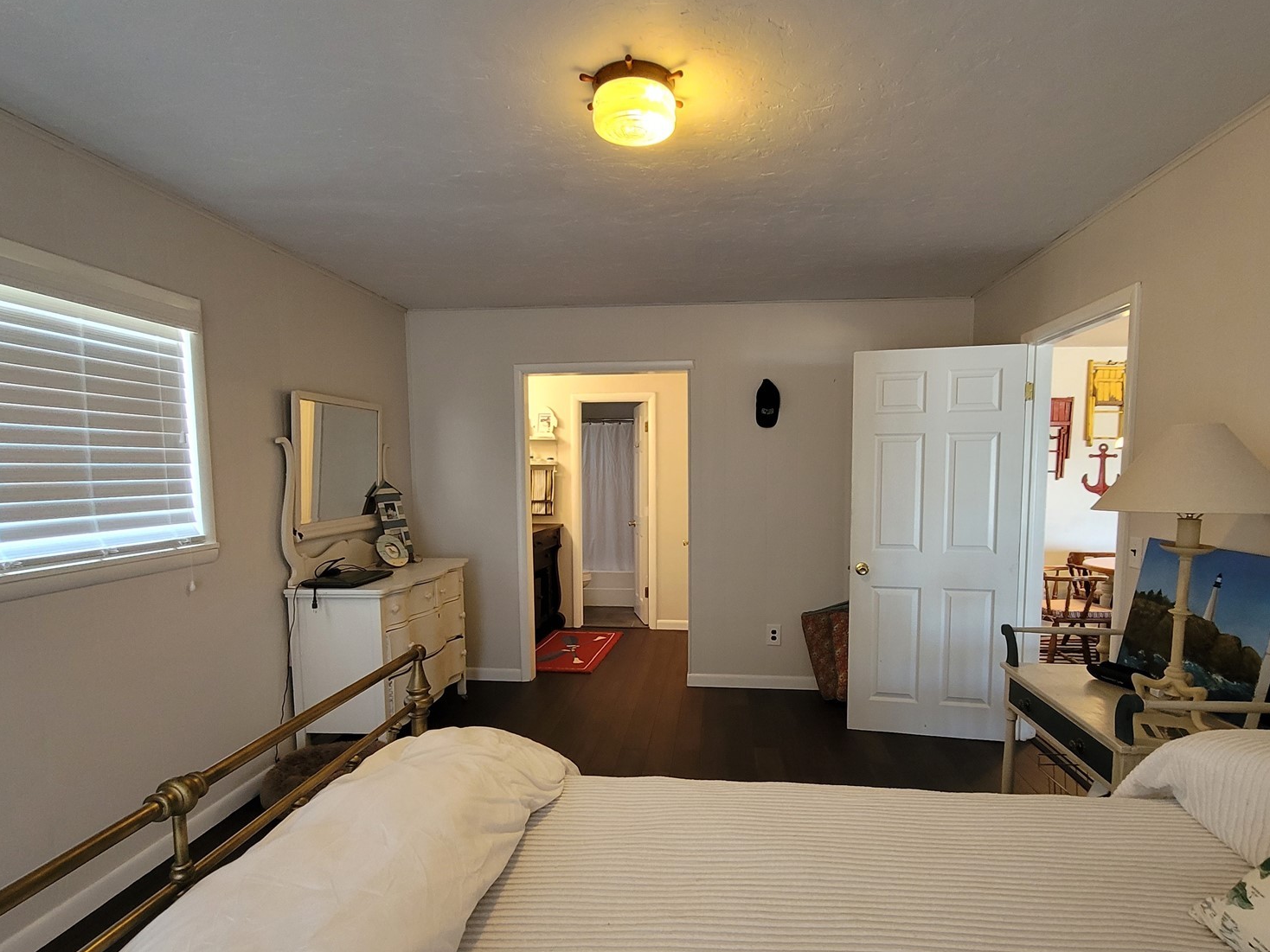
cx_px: 662
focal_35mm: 17
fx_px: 624
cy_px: 530
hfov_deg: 91.0
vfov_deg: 74.5
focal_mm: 2.2
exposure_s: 1/30
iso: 320
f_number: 2.2
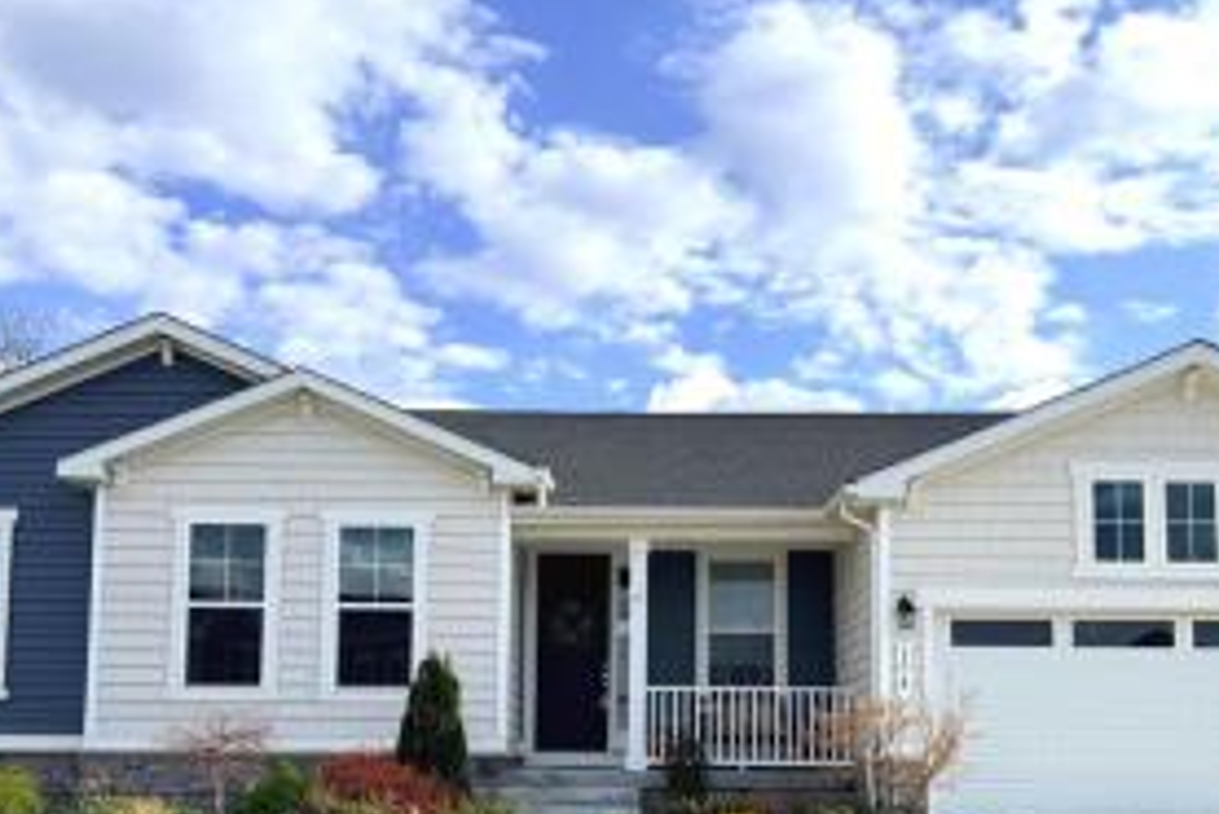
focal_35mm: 36
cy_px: 651
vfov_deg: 35.7
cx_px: 612
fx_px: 1220
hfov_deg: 53.1
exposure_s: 1/5714
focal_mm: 6.76
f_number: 1.78
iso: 80
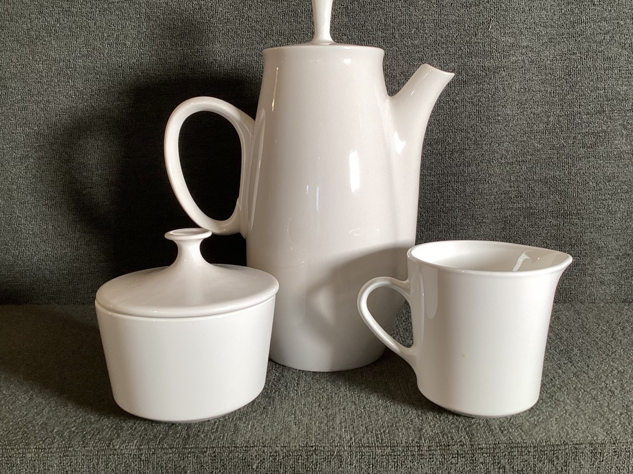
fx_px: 640
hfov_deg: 52.6
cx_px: 317
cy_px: 210
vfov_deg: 40.6
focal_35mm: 35
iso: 64
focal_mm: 3.3
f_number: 2.4
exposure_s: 1/60
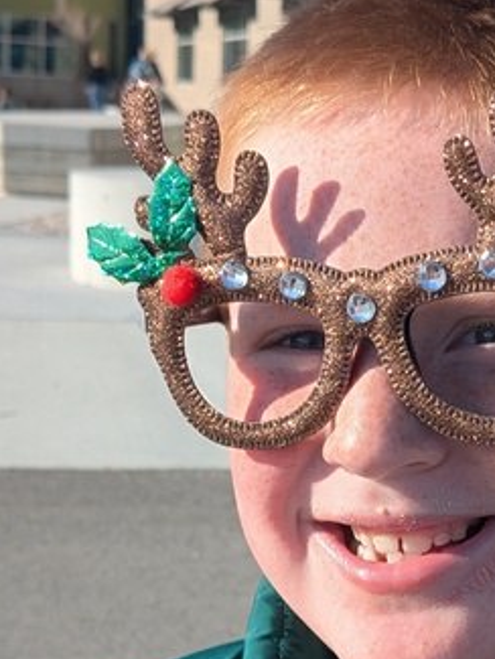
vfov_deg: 22.7
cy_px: 515
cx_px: 452
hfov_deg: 17.1
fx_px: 1620
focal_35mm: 85
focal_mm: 4.38
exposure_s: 1/2597
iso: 50
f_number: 1.73
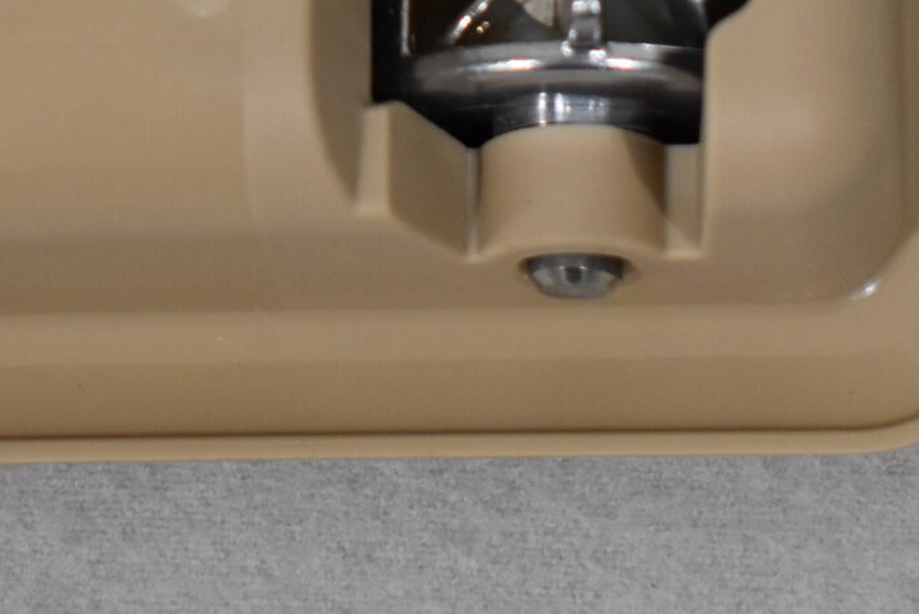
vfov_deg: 5.8
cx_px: 580
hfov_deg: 8.8
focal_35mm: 235
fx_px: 6001
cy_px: -493
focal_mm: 42
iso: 800
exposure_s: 1/250
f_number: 5
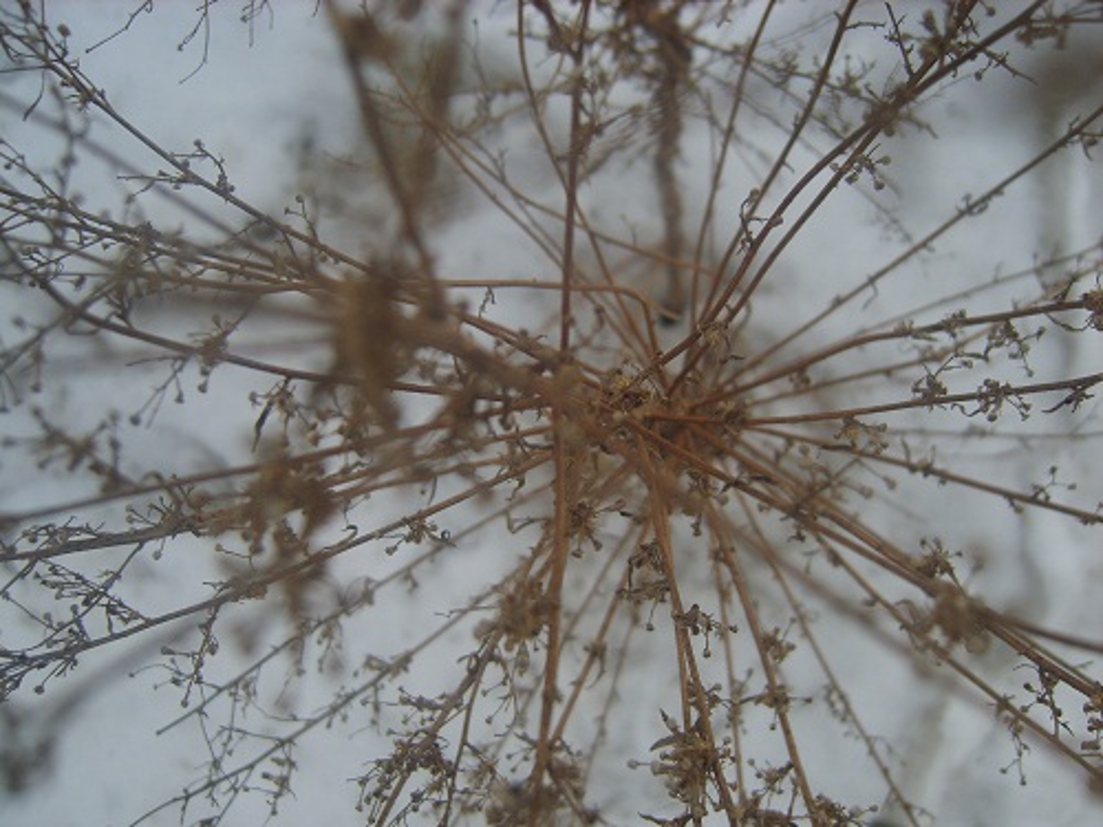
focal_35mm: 35
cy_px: 414
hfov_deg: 52.6
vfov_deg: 40.7
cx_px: 552
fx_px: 1115
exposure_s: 1/750
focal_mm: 7.4
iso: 50
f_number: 2.8
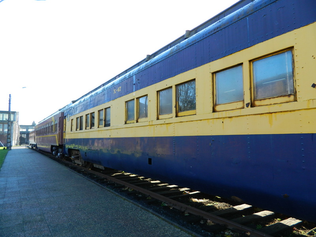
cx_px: 158
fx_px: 228
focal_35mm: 25
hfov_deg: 69.4
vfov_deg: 54.9
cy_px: 118
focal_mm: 4.5
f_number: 3.1
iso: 80
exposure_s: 1/160
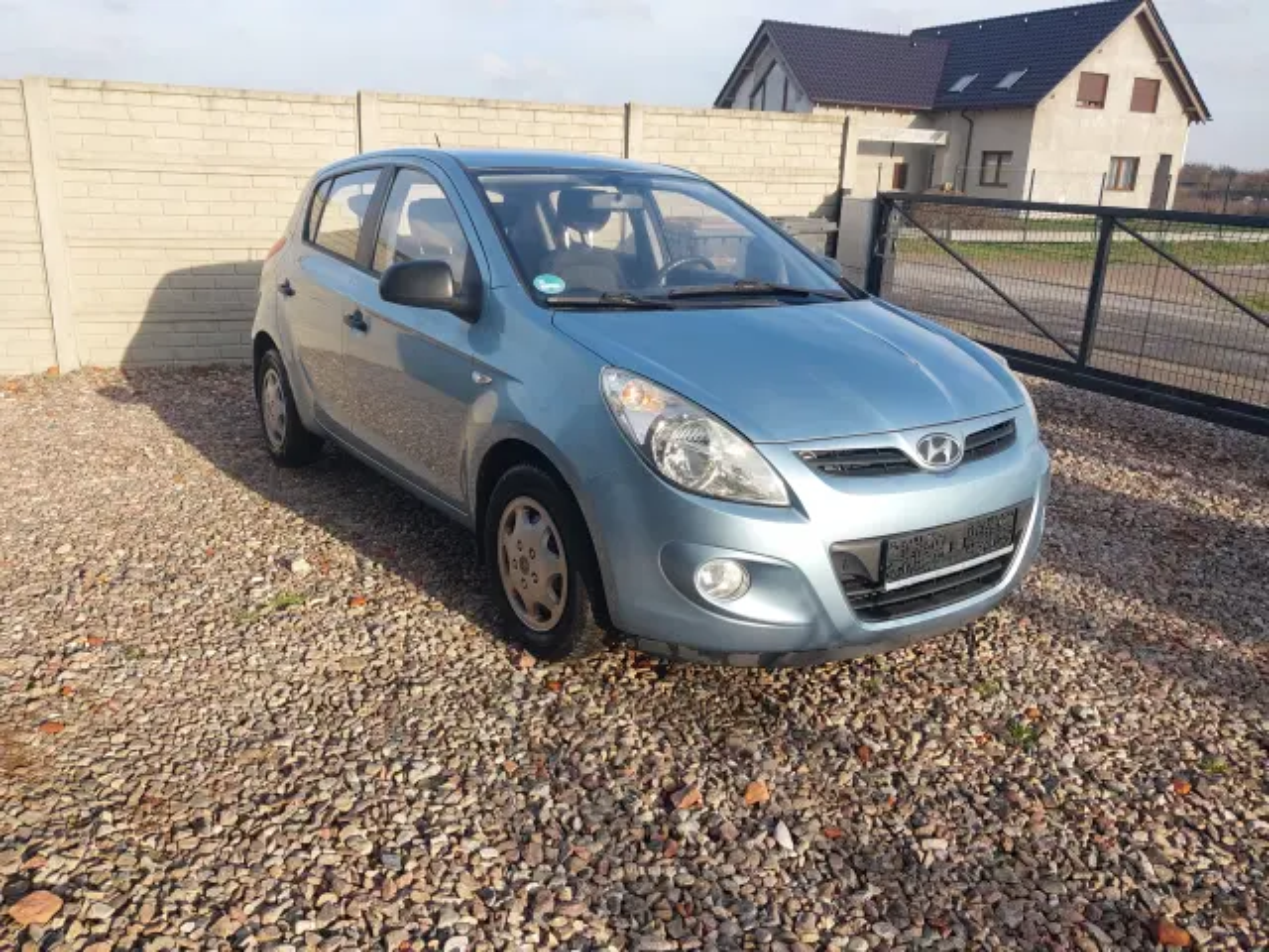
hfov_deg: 60.0
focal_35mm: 30
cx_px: 634
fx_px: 1100
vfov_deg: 46.8
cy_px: 476
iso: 20
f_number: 1.8
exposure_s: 1/340
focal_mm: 4.6
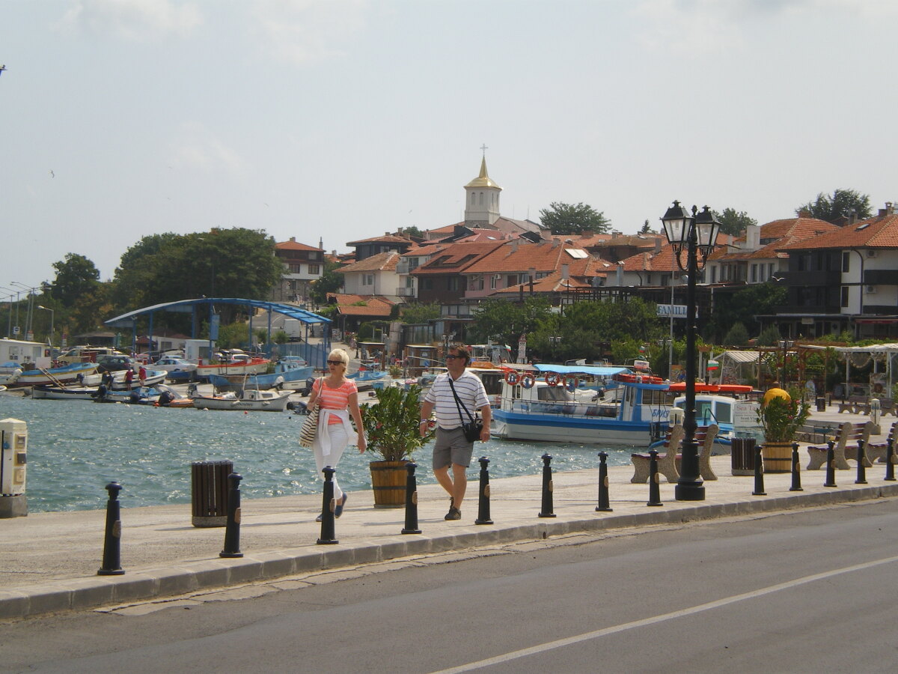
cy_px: 337
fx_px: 2413
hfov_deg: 21.1
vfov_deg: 15.9
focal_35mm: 93
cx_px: 449
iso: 50
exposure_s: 1/250
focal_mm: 16.3
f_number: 7.8
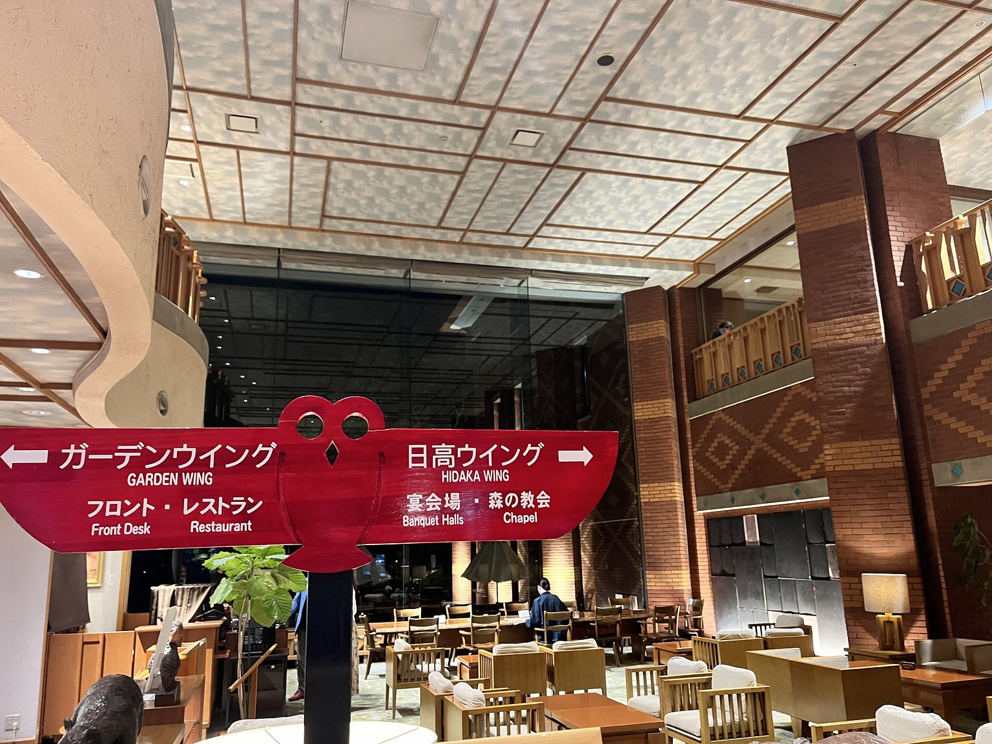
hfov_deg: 67.3
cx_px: 496
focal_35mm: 26
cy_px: 372
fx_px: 745
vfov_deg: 53.1
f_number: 1.6
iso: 500
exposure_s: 1/33
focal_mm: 5.1
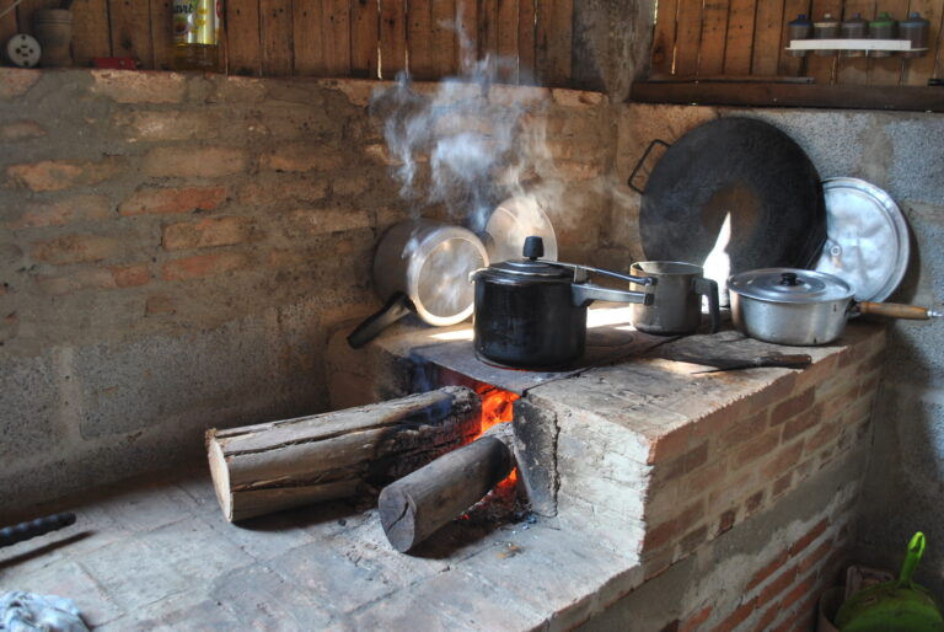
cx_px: 472
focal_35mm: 33
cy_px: 316
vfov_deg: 40.1
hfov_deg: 57.2
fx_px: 866
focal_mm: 22
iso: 220
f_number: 3.8
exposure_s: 1/30
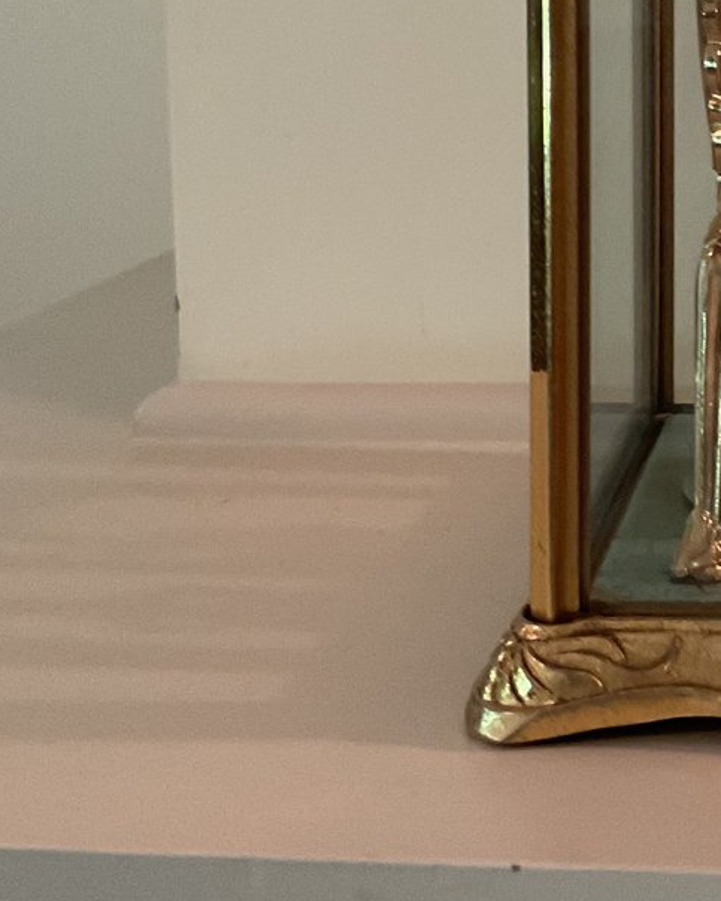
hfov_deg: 20.2
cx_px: 861
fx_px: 1892
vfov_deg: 26.0
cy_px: 111
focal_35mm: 71
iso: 250
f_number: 1.8
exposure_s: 1/60
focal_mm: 3
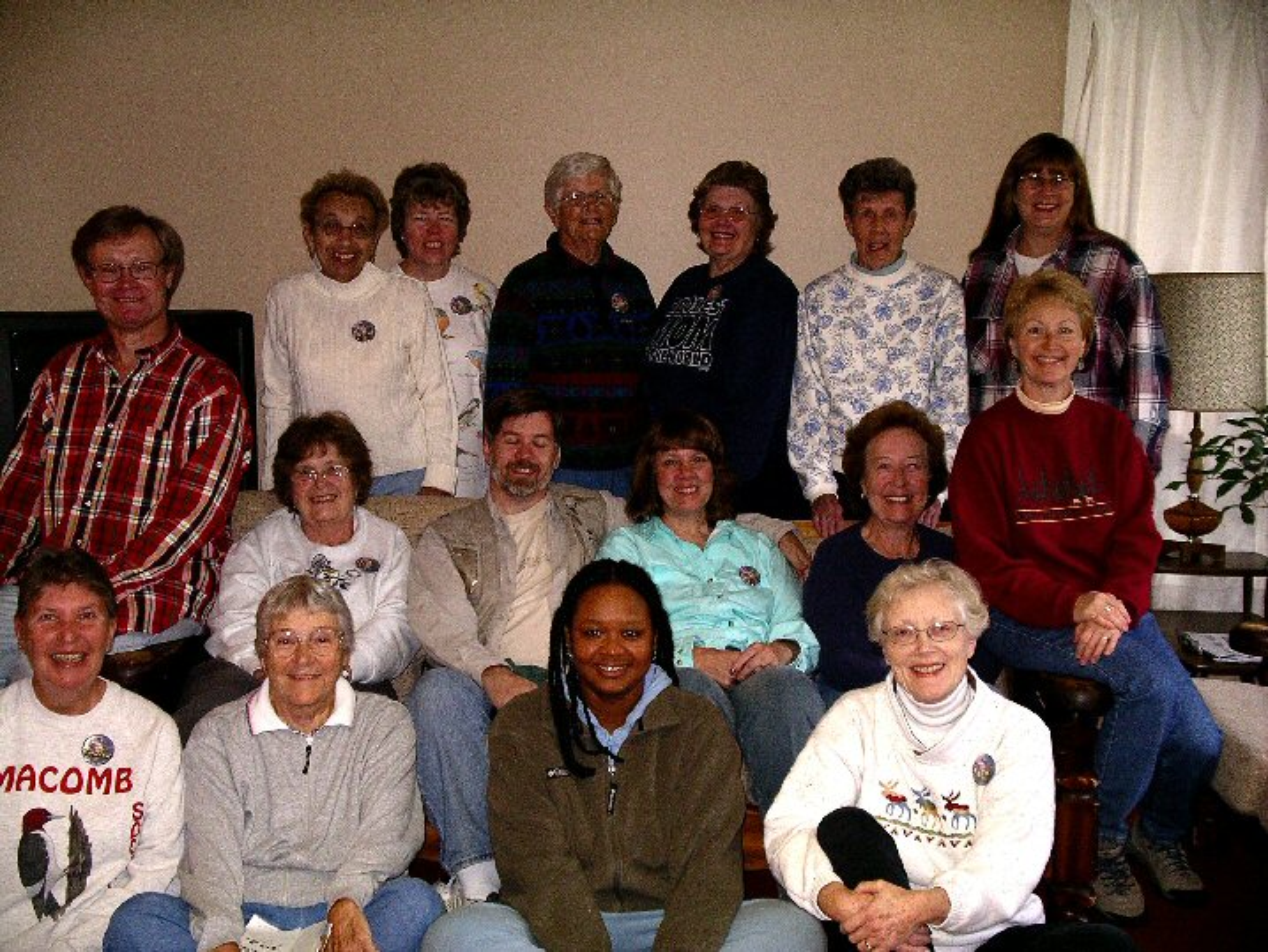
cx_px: 634
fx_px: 1905
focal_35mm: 52
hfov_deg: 36.8
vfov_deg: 28.0
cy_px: 476
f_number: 3.2
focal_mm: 10.9
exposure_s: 1/46
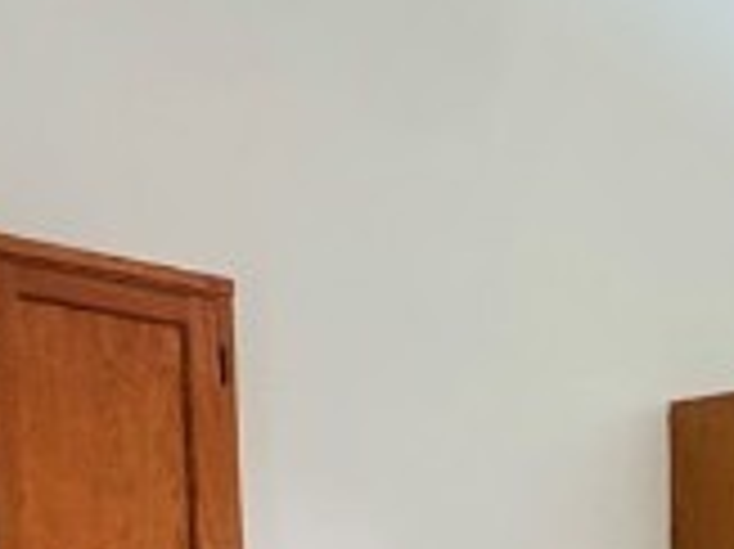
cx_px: 1234
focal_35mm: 88
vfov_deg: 15.1
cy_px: 900
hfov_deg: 18.5
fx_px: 1865
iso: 320
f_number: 2.2
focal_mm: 2.22
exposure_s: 1/88
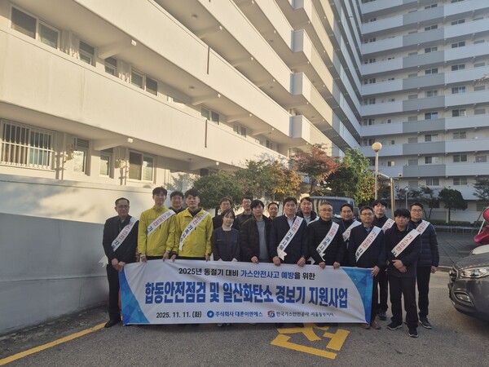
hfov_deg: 73.9
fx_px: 325
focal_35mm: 23
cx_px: 244
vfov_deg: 58.9
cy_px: 184
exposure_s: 1/838
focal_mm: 5.4
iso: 25
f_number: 1.8
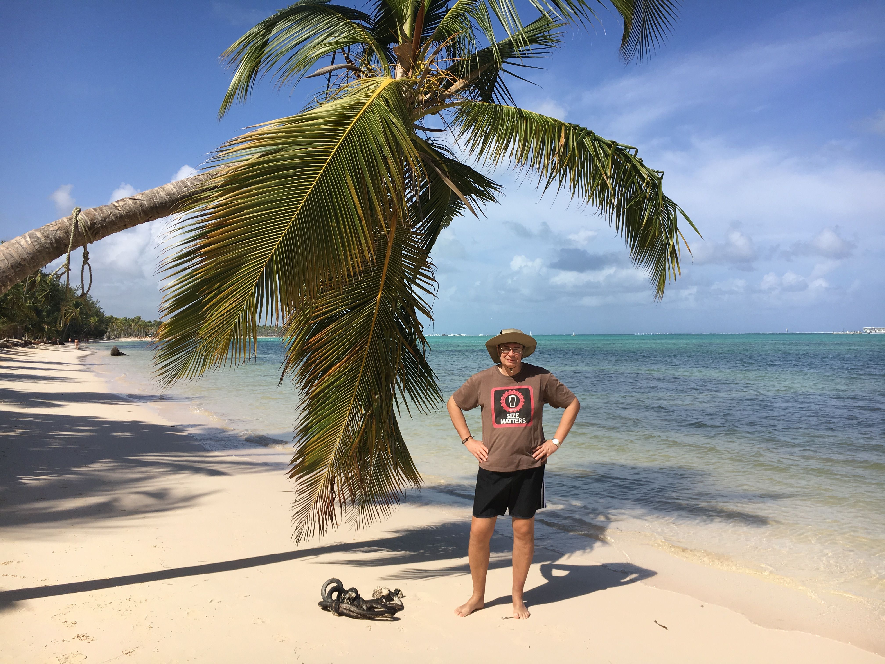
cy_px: 332
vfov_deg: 48.2
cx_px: 442
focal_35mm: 29
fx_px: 741
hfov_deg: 61.7
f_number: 2.2
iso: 25
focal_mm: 4.15
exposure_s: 1/2481
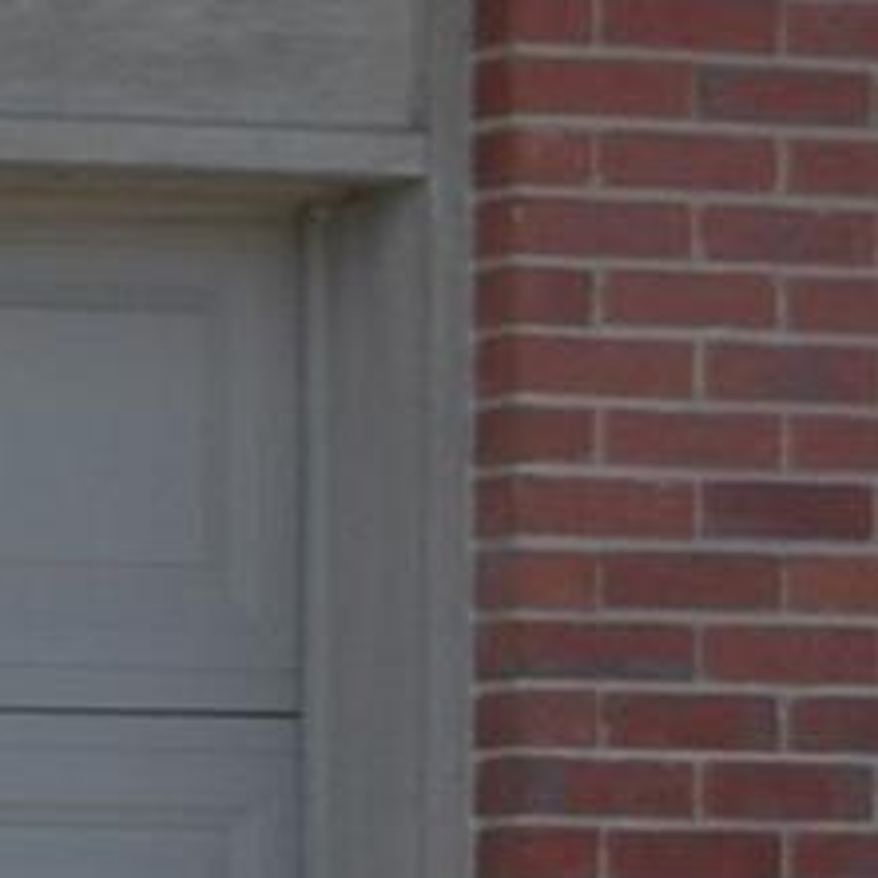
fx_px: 9812
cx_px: -2169
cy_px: 828
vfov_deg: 5.1
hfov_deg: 4.8
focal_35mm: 342
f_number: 8
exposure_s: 1/250
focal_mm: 29
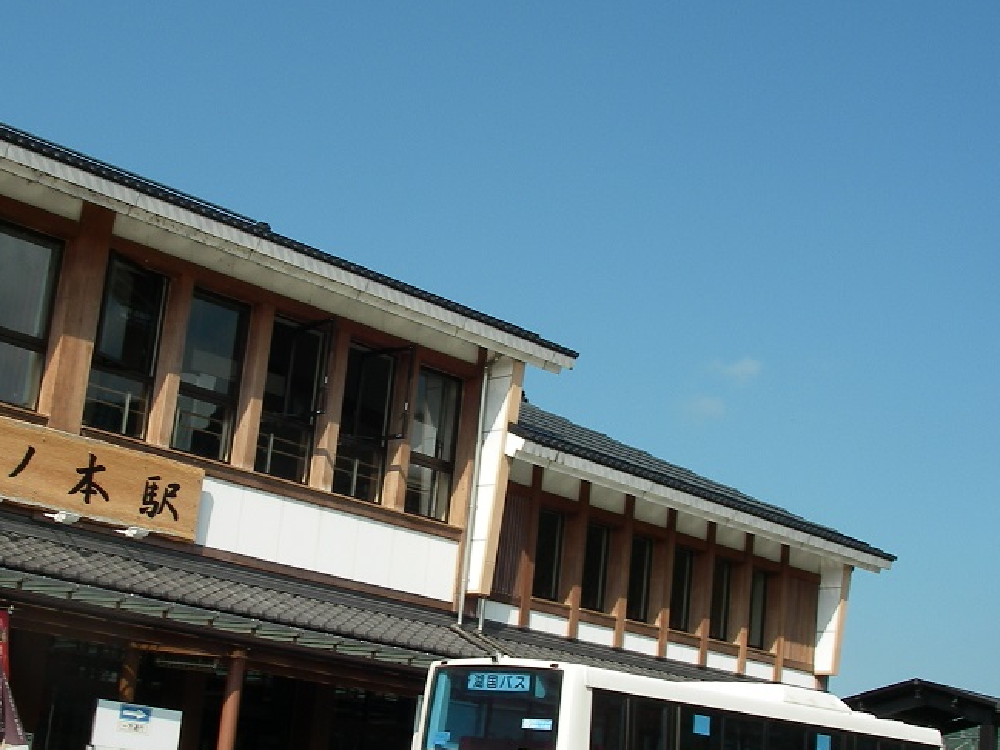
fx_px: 1560
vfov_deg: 27.0
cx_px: 379
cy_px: 425
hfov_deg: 35.4
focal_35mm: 54
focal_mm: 6.3
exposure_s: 1/200
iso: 64
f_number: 6.6
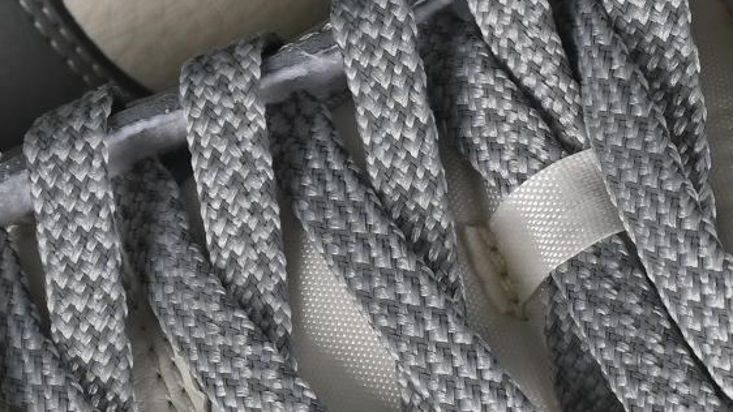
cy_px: 128
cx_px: 458
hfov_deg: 5.6
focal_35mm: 389
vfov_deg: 3.1
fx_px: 7560
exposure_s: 1/80
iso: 160
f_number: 7.1
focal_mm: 50
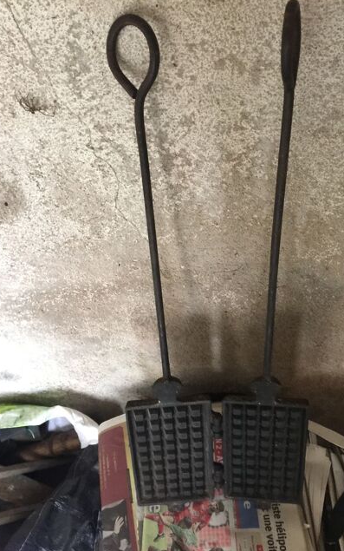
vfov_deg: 61.2
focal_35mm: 31
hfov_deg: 40.5
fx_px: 465
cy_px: 275
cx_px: 195
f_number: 2.2
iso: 100
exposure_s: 1/10
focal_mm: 4.15
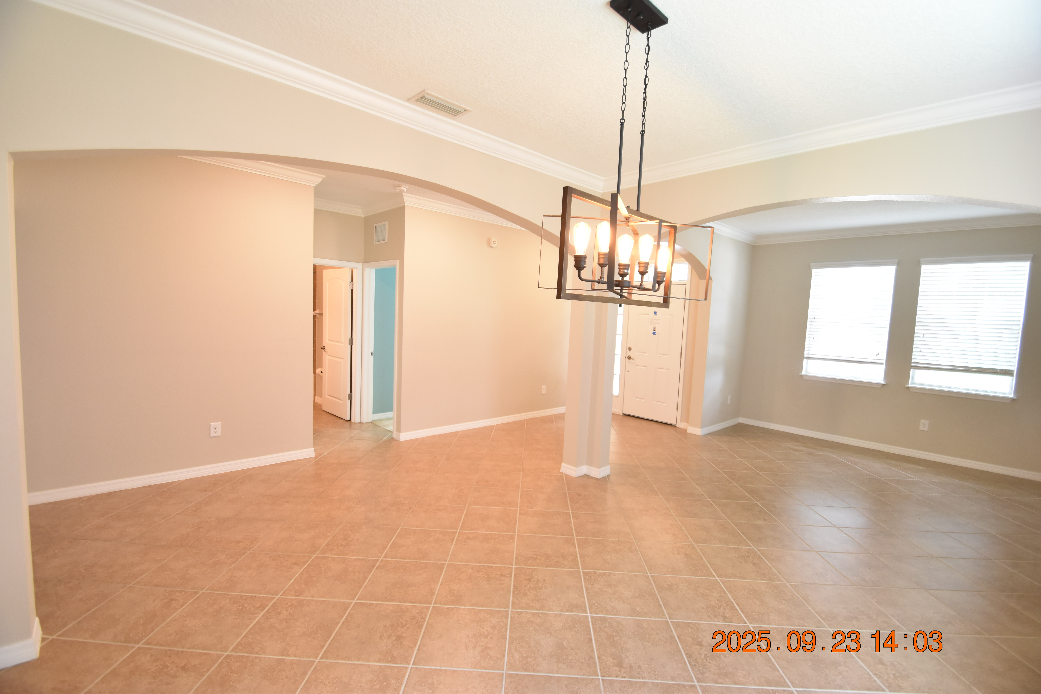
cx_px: 520
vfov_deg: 77.3
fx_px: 434
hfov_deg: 100.4
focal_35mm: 15
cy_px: 347
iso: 800
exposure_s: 1/30
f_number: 3.5
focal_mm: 10
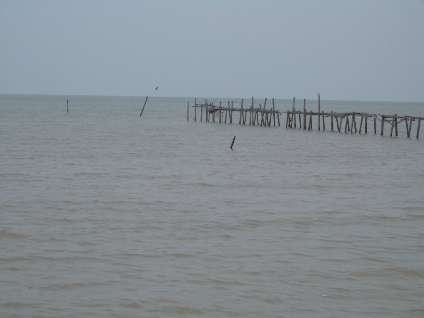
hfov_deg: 18.7
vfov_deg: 14.1
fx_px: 1286
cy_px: 159
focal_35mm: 105
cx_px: 212
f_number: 7.7
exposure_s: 1/400
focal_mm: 17.4
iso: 50
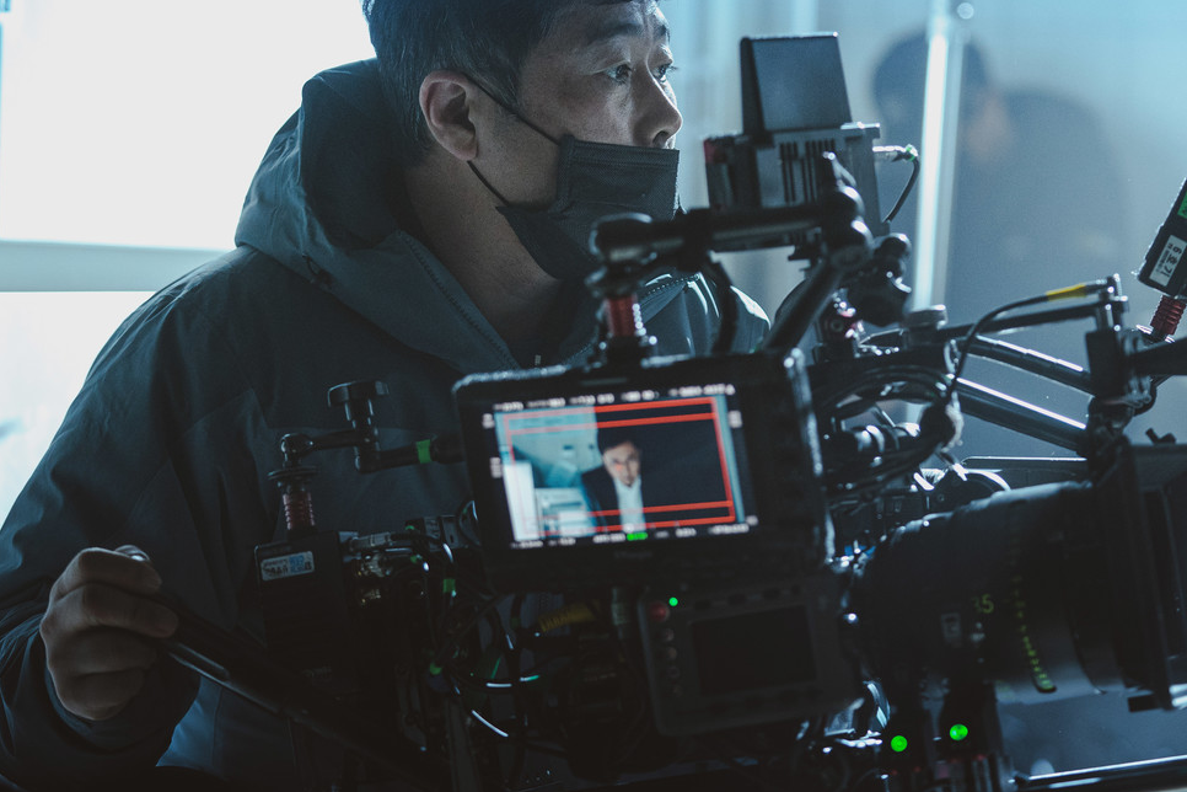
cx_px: 637
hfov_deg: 18.6
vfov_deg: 12.4
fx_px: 3627
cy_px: 336
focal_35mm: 110
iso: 3200
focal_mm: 83
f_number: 3.2
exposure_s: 1/100
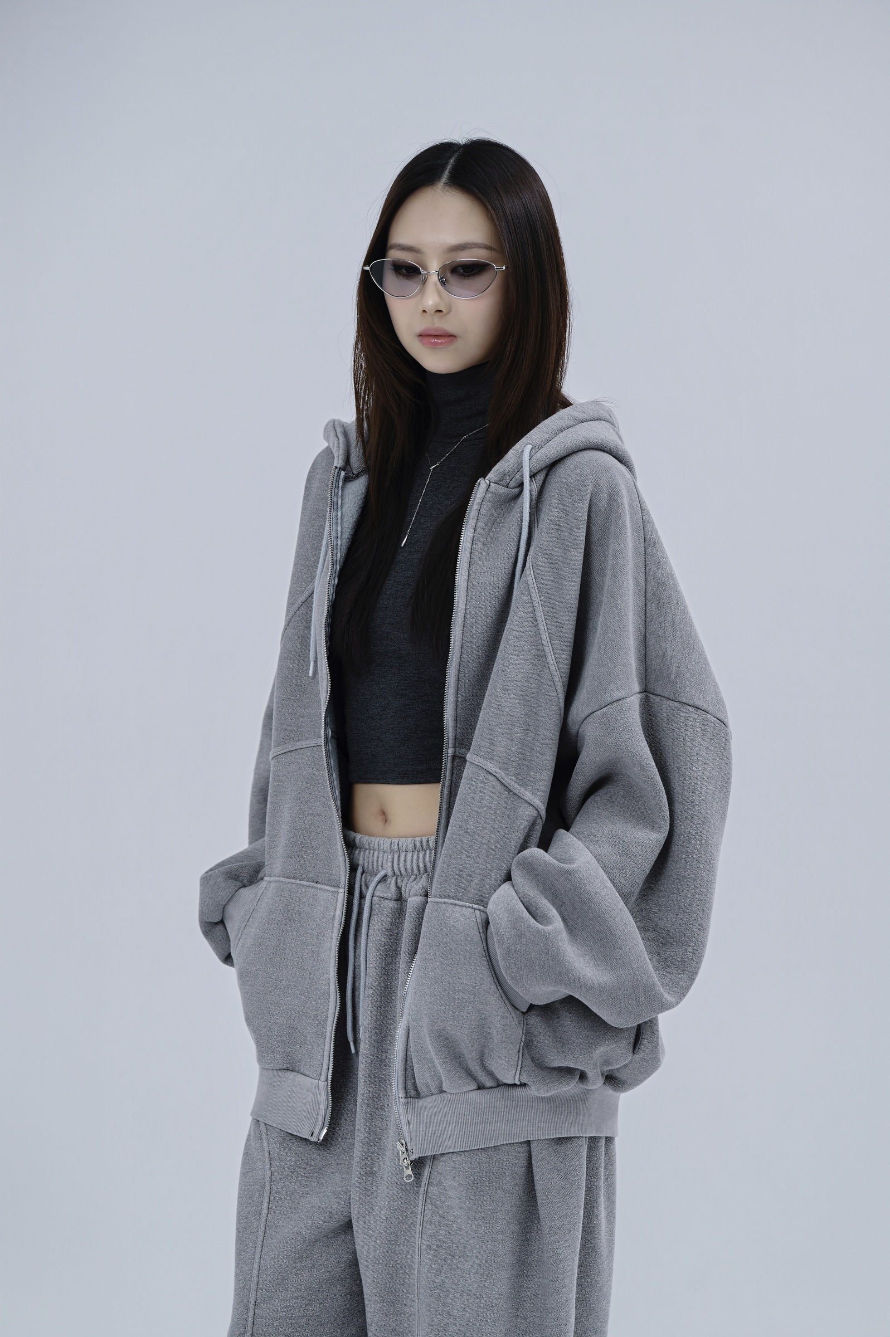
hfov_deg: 11.4
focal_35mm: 120
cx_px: 445
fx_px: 4455
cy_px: 668
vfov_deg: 17.1
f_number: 4.5
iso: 320
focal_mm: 120
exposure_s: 1/200
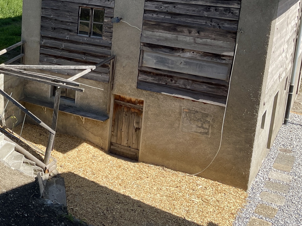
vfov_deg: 25.6
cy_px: 45
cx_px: -20
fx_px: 489
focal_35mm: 56
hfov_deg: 31.0
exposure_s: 1/3003
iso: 32
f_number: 1.6
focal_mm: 5.1
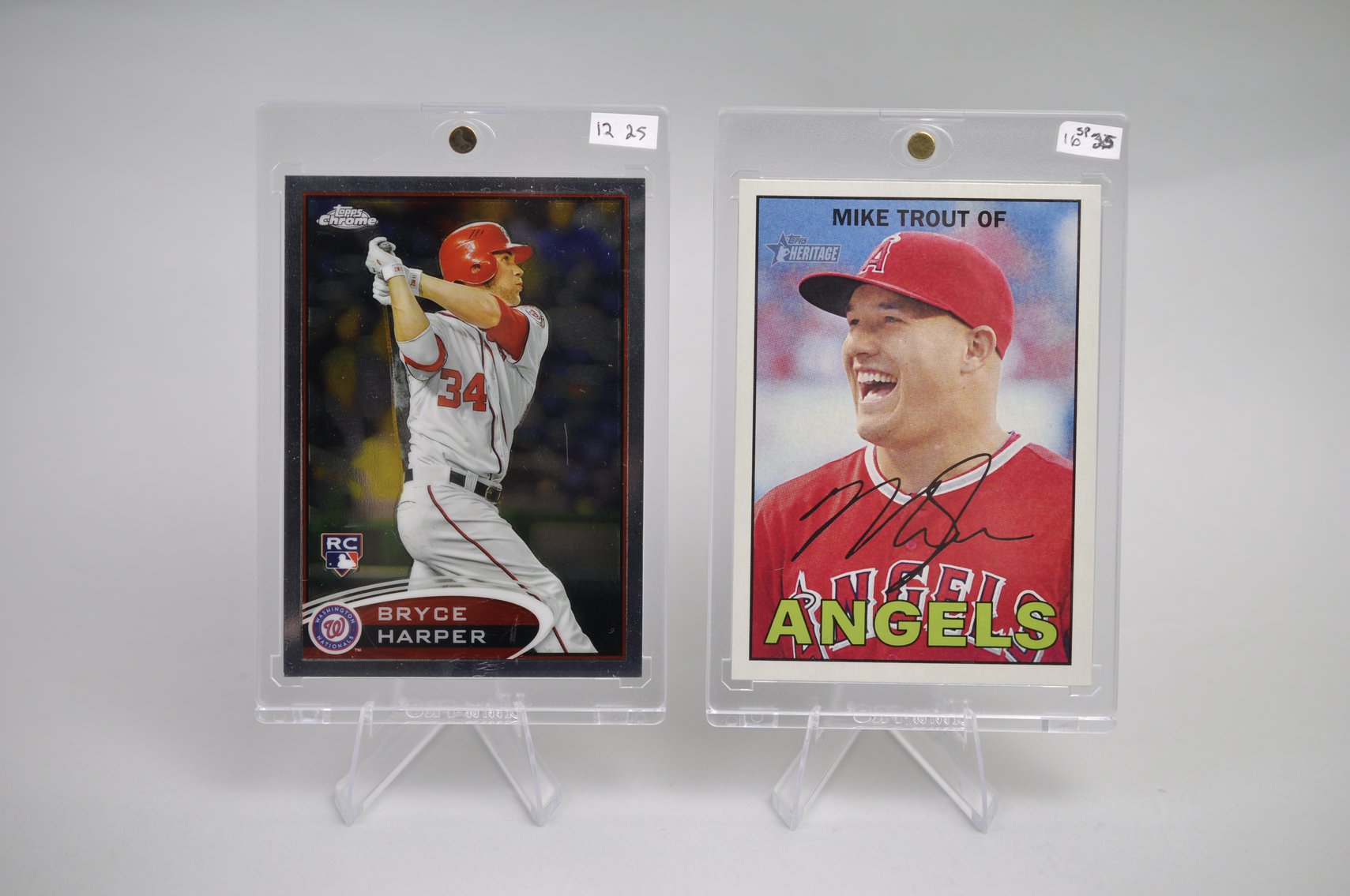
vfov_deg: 22.6
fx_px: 2247
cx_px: 675
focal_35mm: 60
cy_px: 448
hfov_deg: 33.4
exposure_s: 1/60
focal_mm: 40
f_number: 4
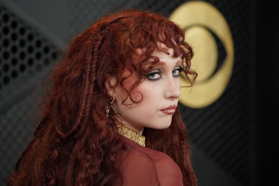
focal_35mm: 215
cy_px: 93
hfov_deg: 9.6
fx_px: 1666
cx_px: 140
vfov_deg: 6.4
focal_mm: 215
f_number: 5.6
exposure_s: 1/500
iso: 5000
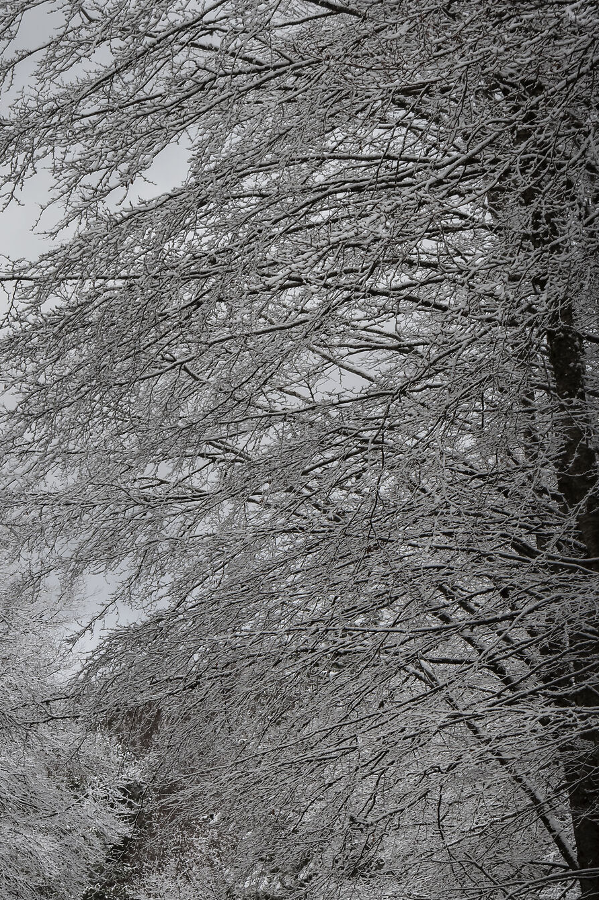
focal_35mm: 121
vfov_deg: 16.9
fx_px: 3023
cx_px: 95
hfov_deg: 11.3
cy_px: 605
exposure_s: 1/80
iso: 100
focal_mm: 45
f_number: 13
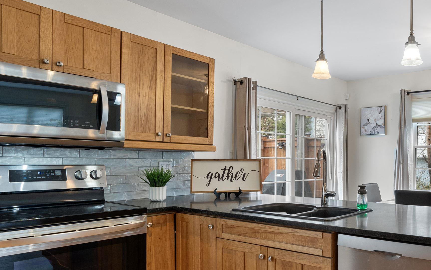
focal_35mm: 29
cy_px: 155
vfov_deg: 43.1
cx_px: 363
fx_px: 341
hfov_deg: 58.1
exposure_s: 1/10
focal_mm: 16
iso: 400
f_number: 8
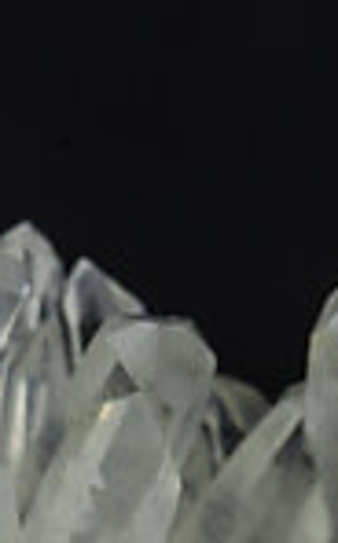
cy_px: 737
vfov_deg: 7.6
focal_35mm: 274
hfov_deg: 4.8
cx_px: 110
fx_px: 4054
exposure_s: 1/1.25
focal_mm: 60
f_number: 25
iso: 250
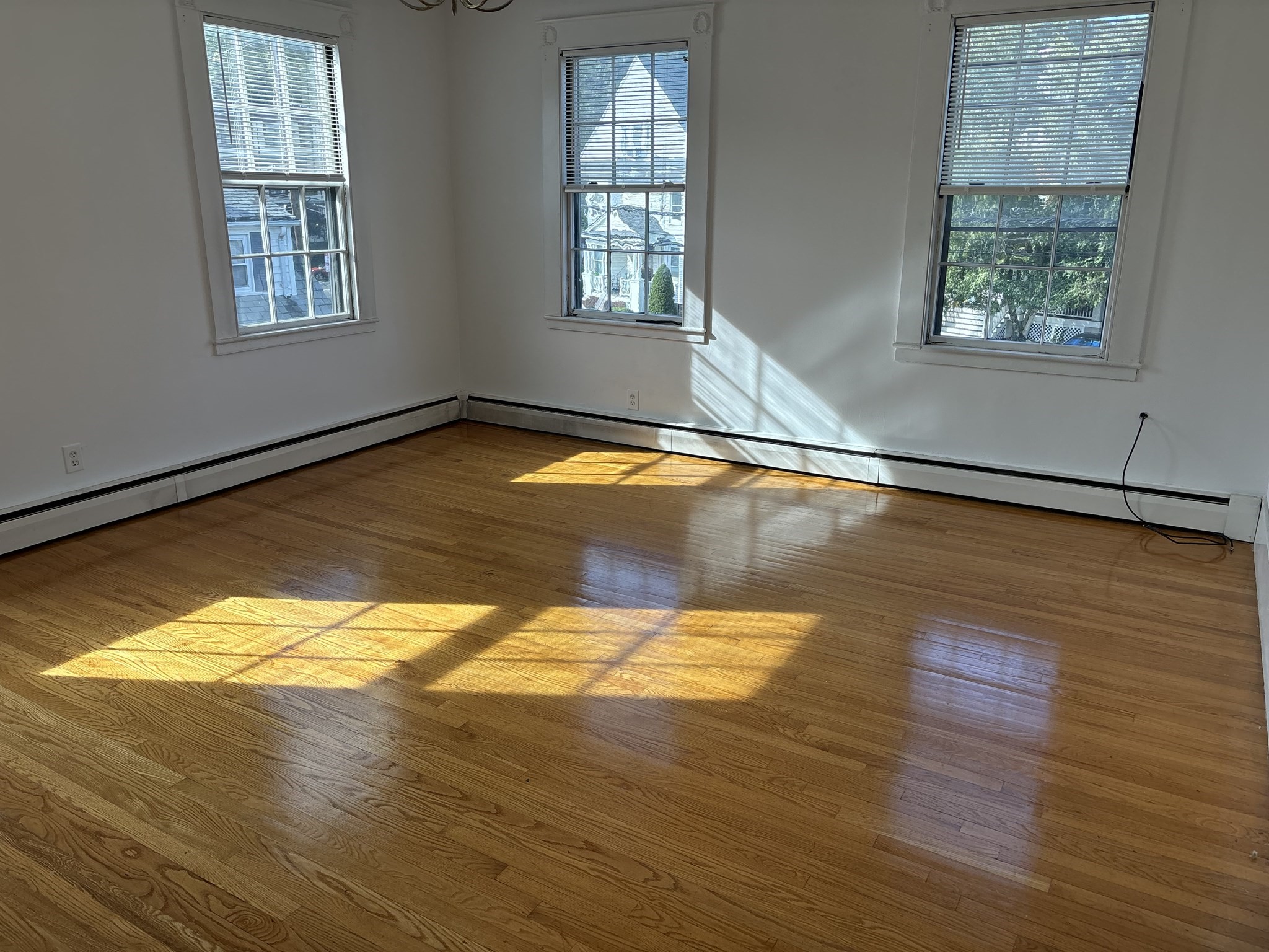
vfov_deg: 53.1
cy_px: 476
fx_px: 953
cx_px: 634
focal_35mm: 26
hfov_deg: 67.3
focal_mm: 5.96
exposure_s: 1/539
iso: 50
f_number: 1.6
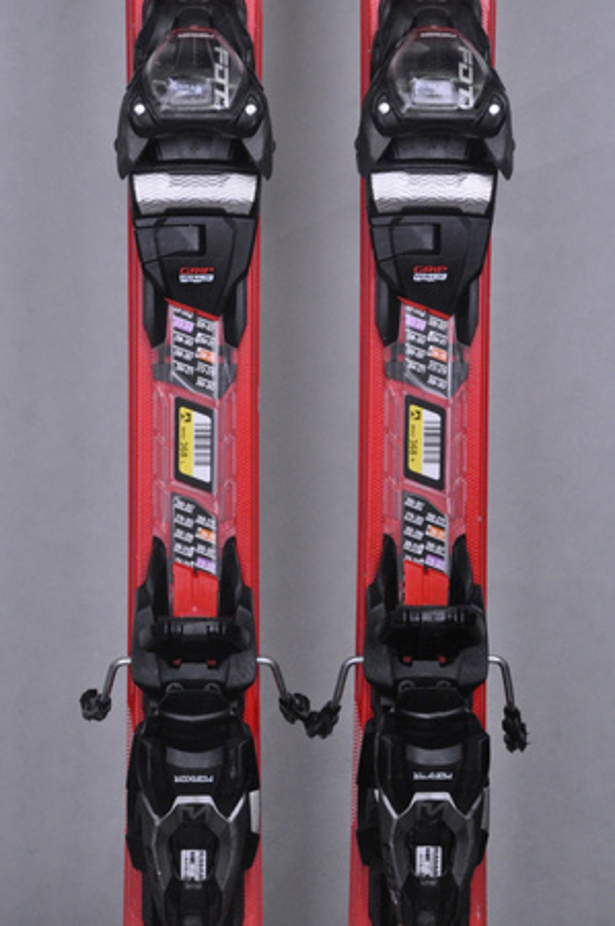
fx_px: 3082
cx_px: 308
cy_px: 463
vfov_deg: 17.1
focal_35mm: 120
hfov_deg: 11.4
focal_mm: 80
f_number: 9.5
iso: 3200
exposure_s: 1/125
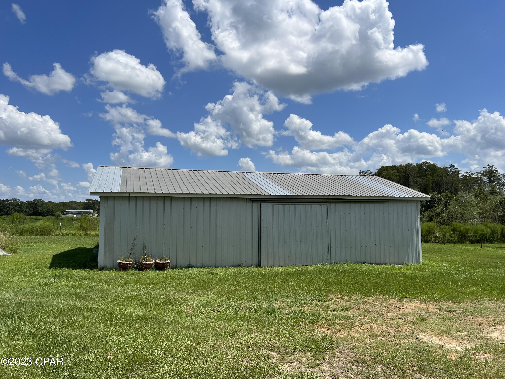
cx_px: 252
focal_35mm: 26
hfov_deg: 67.3
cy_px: 190
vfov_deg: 53.1
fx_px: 379
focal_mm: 5.7
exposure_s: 1/7463
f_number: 1.5
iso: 50
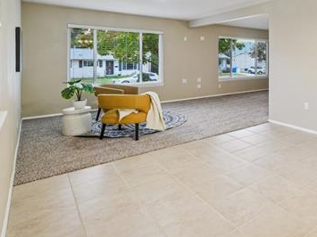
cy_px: 61
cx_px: 273
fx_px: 238
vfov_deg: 50.9
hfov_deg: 59.4
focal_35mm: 26
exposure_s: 1/15
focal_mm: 10
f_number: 8
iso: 800
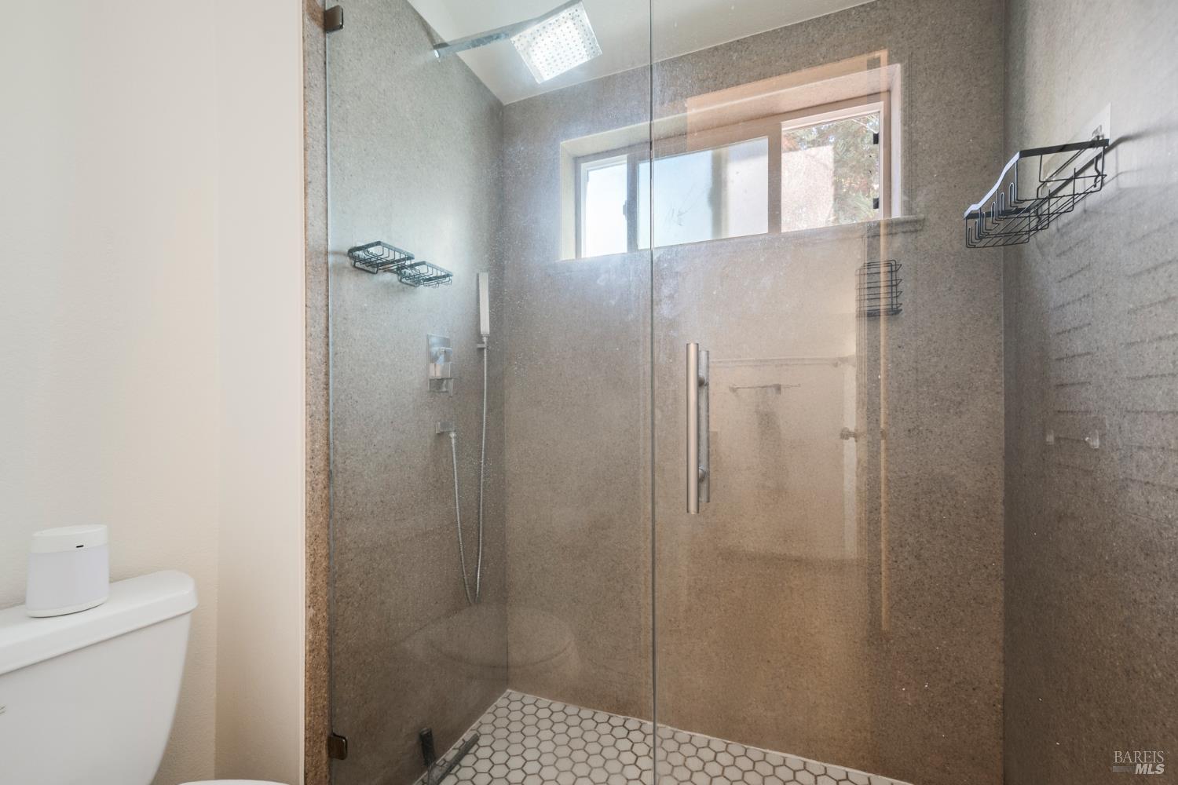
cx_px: 589
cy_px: 392
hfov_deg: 100.4
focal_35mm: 15
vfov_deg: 77.3
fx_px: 491
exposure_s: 1
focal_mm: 10
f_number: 8
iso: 250
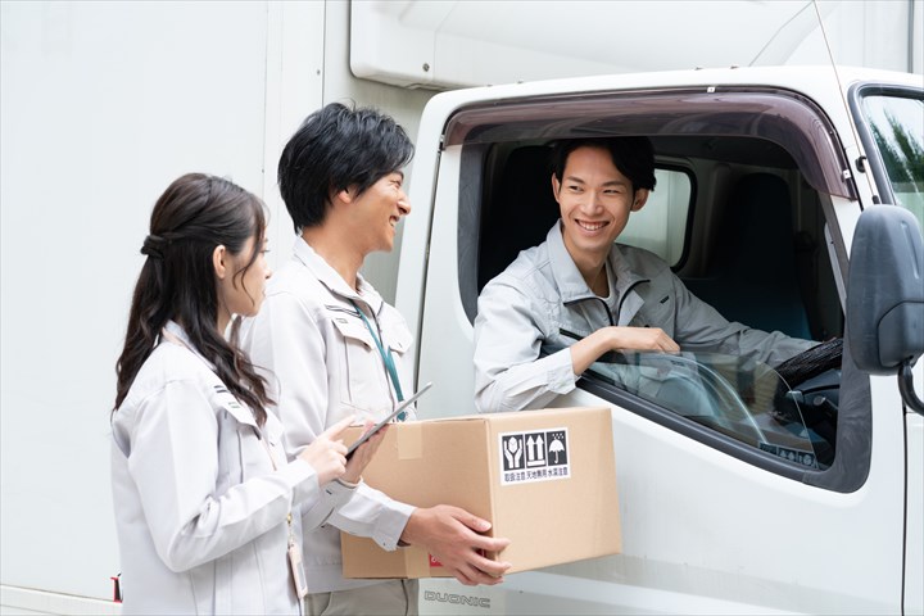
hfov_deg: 23.9
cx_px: 462
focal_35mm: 85
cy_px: 308
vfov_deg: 16.1
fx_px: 2181
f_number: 5.6
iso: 200
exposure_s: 1/250
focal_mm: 85
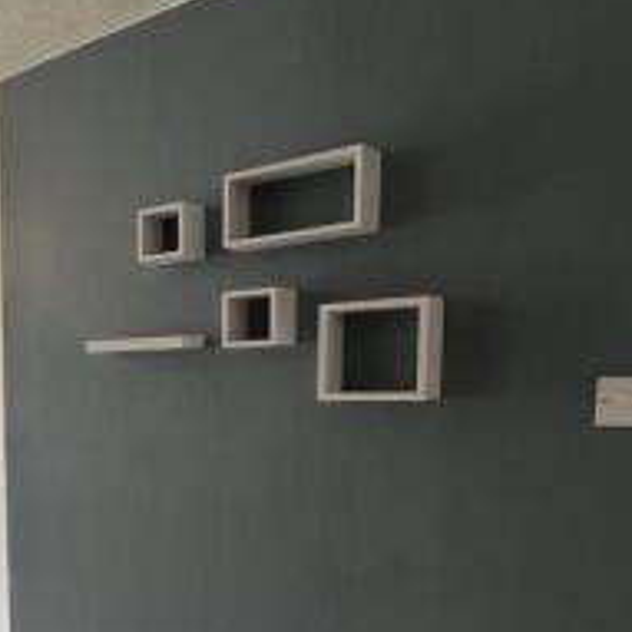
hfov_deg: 38.6
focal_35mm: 35
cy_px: 468
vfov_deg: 45.7
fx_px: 723
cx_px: -71
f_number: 1.8
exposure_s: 1/100
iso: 125
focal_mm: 1.57
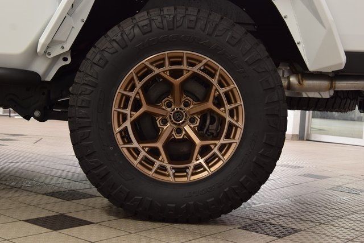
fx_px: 531
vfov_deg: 25.8
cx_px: 182
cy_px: 122
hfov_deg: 37.8
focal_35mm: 52
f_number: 7.1
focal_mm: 35
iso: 720
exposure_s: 1/30
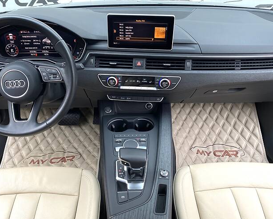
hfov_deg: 54.2
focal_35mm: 33
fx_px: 267
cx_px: 128
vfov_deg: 44.5
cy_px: 109
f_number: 1.8
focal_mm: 4.2
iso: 80
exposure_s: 1/98
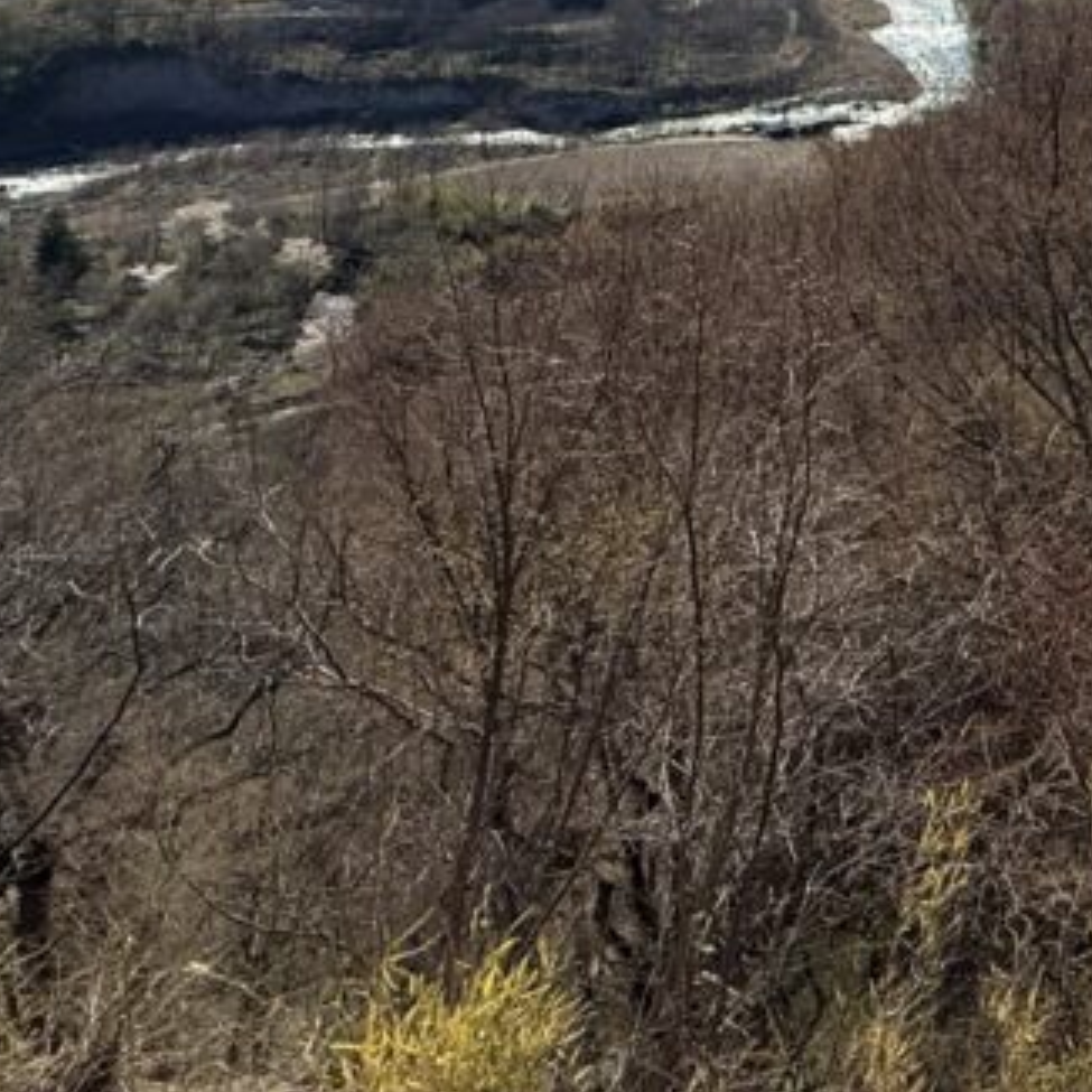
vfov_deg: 36.7
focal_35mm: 39
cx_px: 1290
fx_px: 1392
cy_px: -84
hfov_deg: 34.7
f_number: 2.2
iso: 50
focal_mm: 2.22
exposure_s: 1/3460
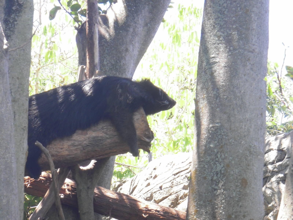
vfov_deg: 13.0
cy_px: 110
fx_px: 965
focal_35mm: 114
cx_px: 146
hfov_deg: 17.3
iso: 125
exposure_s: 1/50
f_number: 5
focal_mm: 20.1
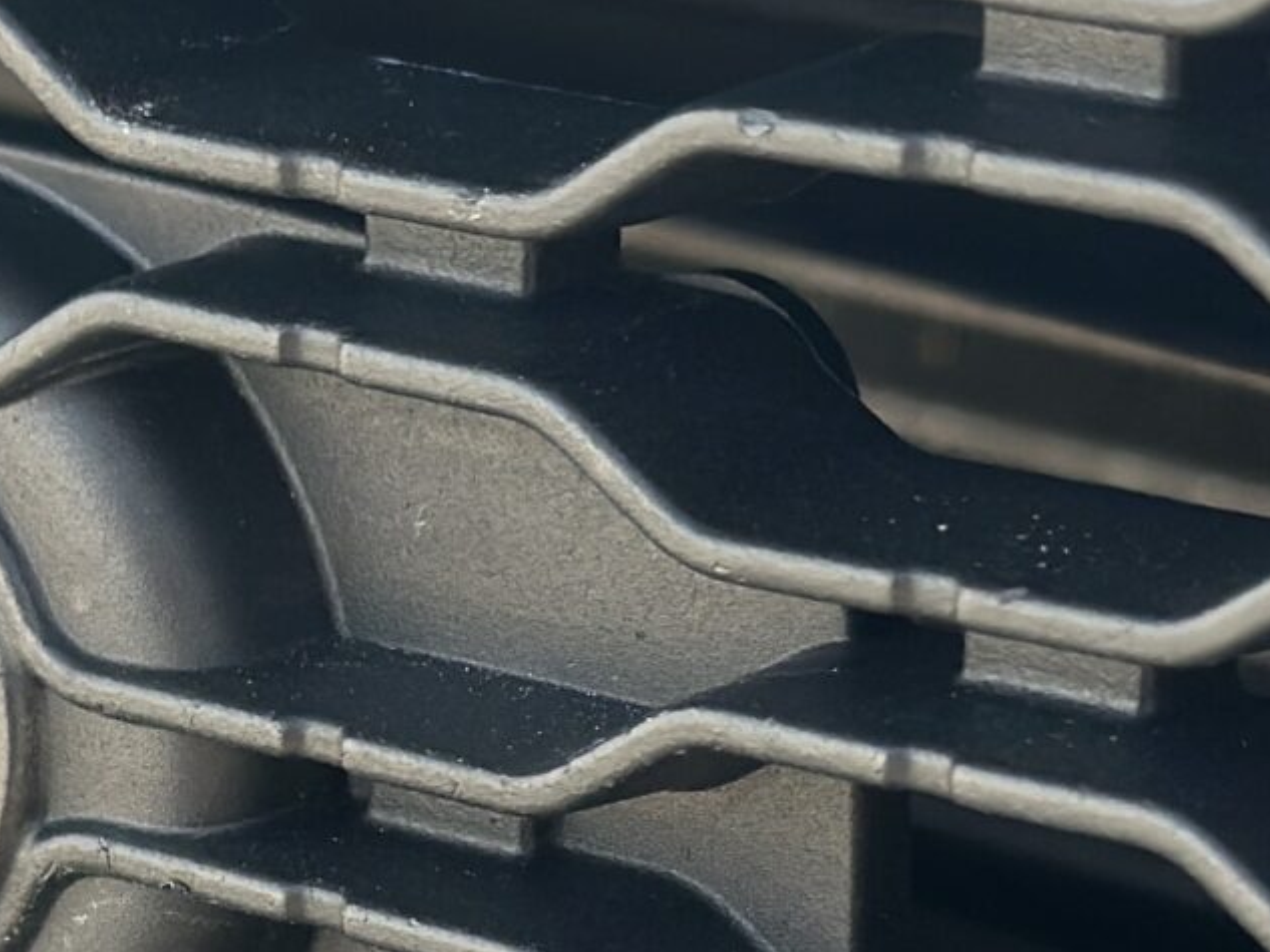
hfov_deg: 10.1
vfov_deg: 7.6
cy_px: 1084
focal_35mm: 194
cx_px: 18
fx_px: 7119
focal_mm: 6.86
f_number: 1.78
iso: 80
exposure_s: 1/358
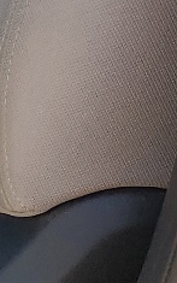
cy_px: -122
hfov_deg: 6.0
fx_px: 1450
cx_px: -507
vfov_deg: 10.8
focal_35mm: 188
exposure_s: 1/769
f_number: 1.5
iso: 50
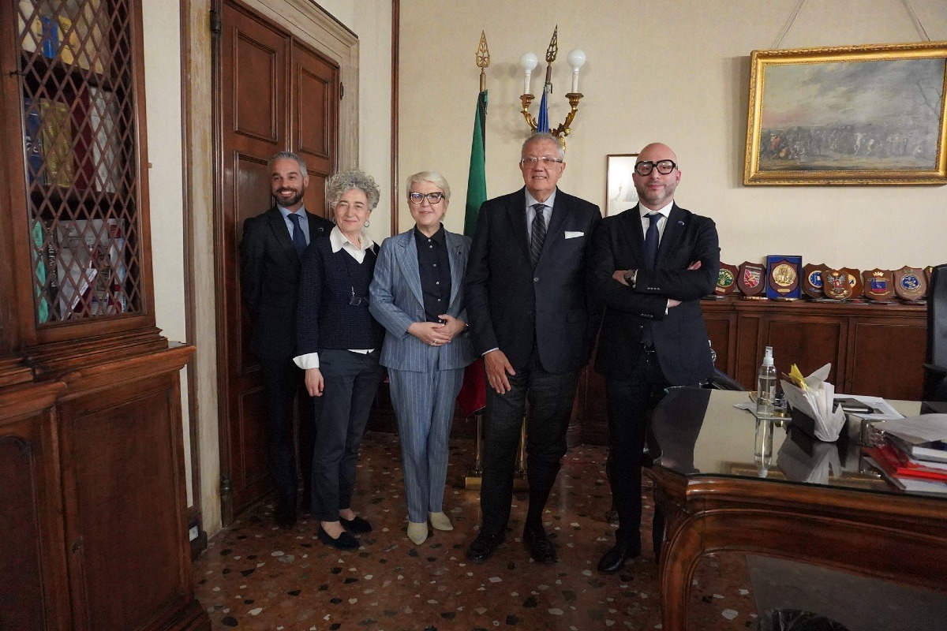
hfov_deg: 73.7
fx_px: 631
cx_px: 474
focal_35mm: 24
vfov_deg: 53.1
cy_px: 316
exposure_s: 1/160
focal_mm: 16
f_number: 4
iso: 12800
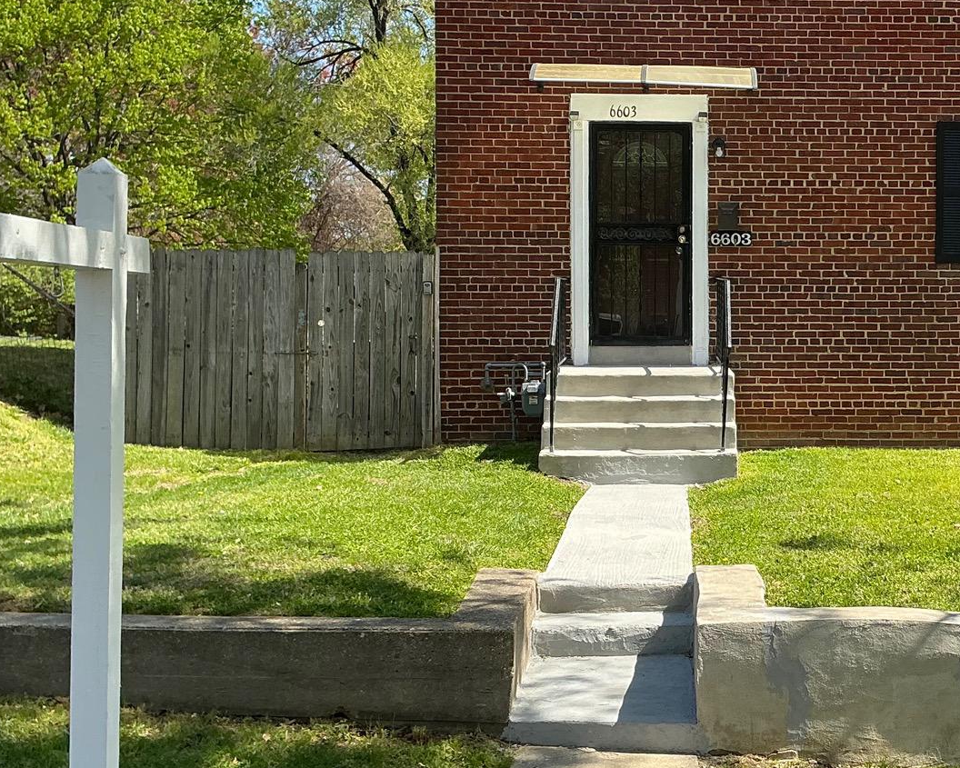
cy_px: 325
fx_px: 1506
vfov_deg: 28.6
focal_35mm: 53
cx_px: 747
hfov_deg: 34.4
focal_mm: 3
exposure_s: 1/842
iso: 25
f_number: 1.8
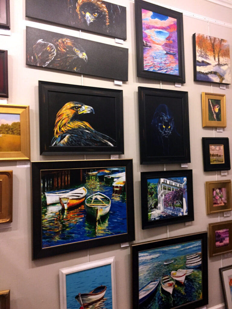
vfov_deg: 61.7
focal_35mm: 29
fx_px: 259
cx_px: 116
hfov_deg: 48.2
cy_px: 154
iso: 250
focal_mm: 4.15
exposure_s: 1/24
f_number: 2.2
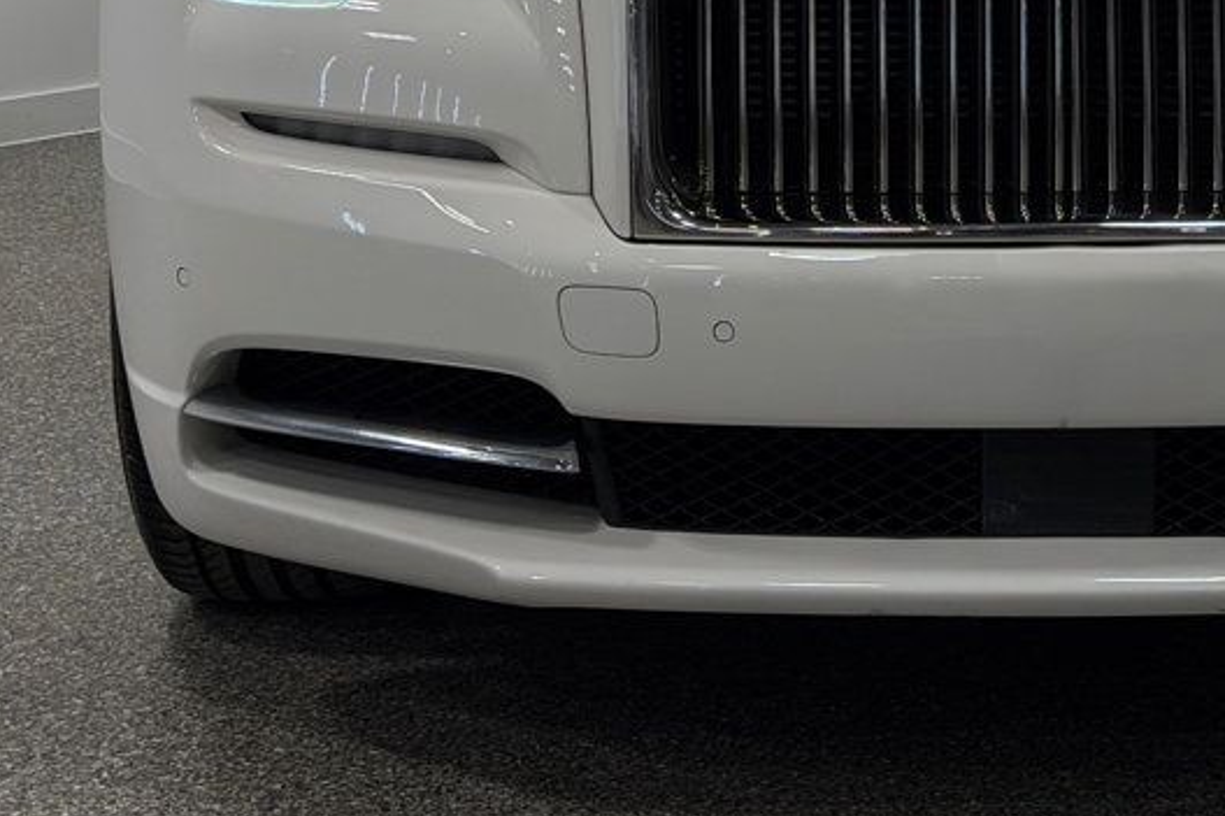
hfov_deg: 20.7
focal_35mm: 97
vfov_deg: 13.8
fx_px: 3299
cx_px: 1020
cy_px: -60
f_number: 1.78
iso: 100
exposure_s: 1/681
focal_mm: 6.76
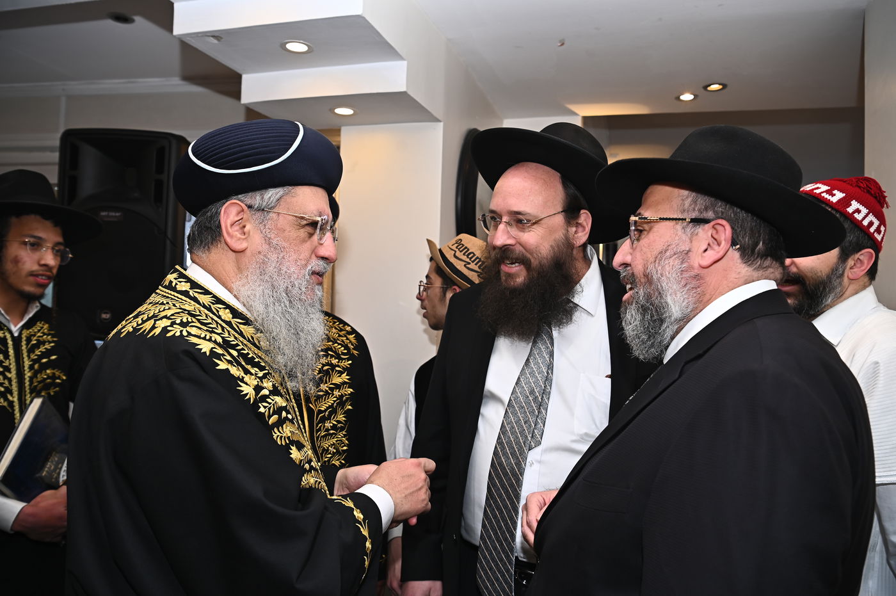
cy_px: 298
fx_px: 696
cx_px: 448
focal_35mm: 28
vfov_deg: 46.3
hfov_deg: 65.5
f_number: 5
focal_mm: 28
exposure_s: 1/100
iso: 250
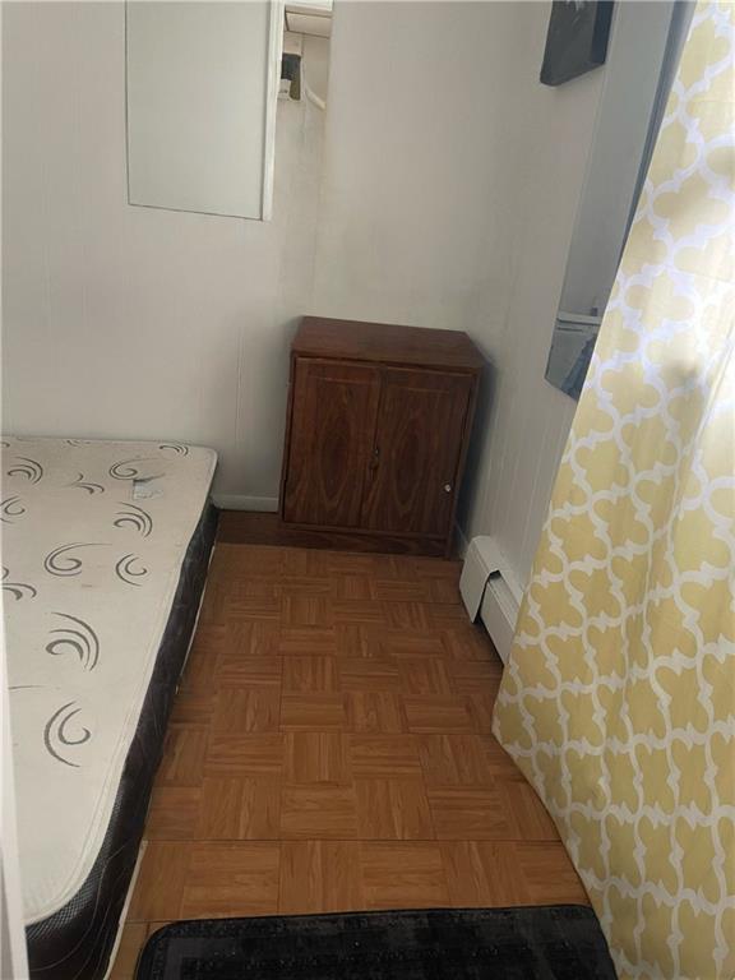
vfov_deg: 69.4
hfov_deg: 54.9
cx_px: 368
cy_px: 490
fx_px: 708
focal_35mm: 25
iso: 400
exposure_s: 1/40
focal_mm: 5.1
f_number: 1.6
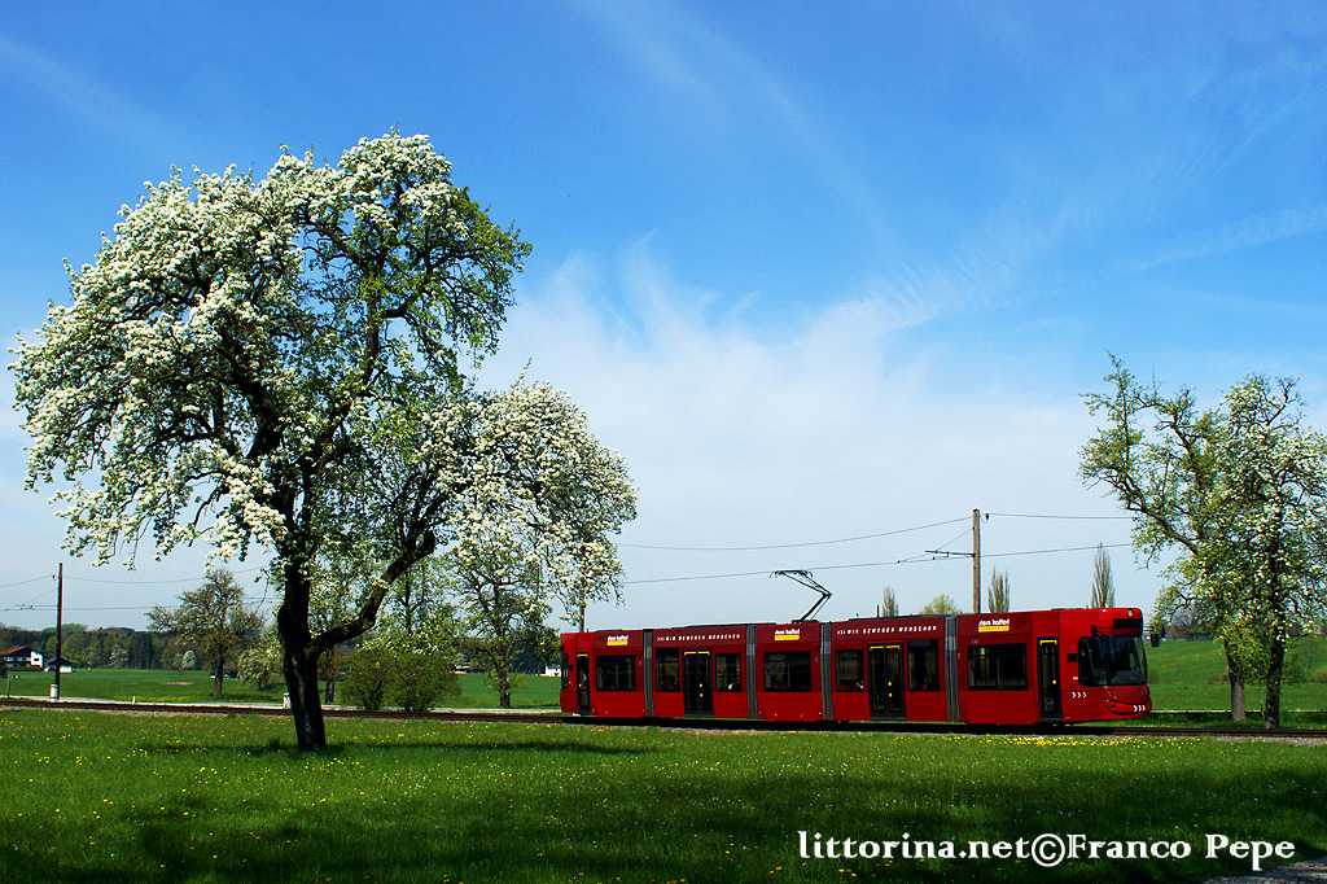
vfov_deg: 31.9
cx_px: 664
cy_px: 442
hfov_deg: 46.4
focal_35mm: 42
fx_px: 1548
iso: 200
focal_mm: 28
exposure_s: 1/500
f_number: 10
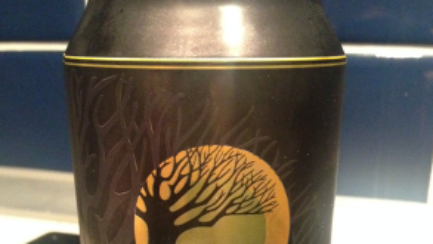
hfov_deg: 39.9
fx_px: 597
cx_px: 217
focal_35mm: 52
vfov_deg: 21.8
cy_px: 274
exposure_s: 1/15
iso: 800
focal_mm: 4.28
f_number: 2.4
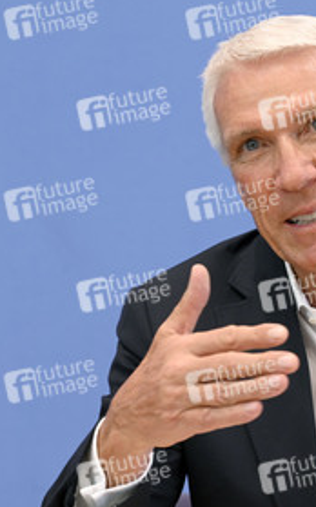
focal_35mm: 181
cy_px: 245
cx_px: 257
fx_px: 2498
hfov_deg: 7.2
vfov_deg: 11.6
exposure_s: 1/400
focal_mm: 110
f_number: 6.3
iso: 3200
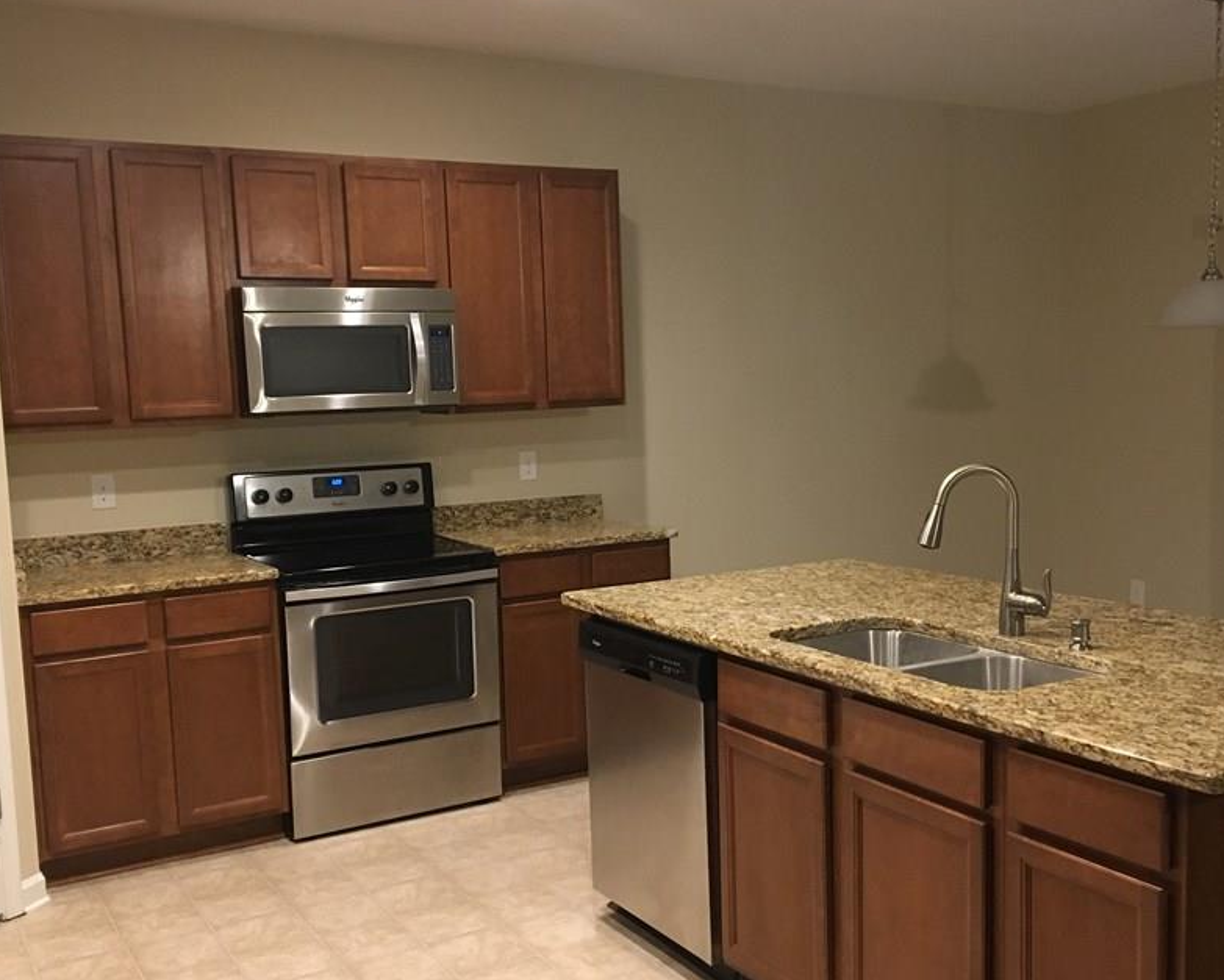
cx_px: 642
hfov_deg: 49.0
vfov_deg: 40.1
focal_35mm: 37
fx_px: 1341
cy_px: 531
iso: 200
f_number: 2.2
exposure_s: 1/30
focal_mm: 4.15
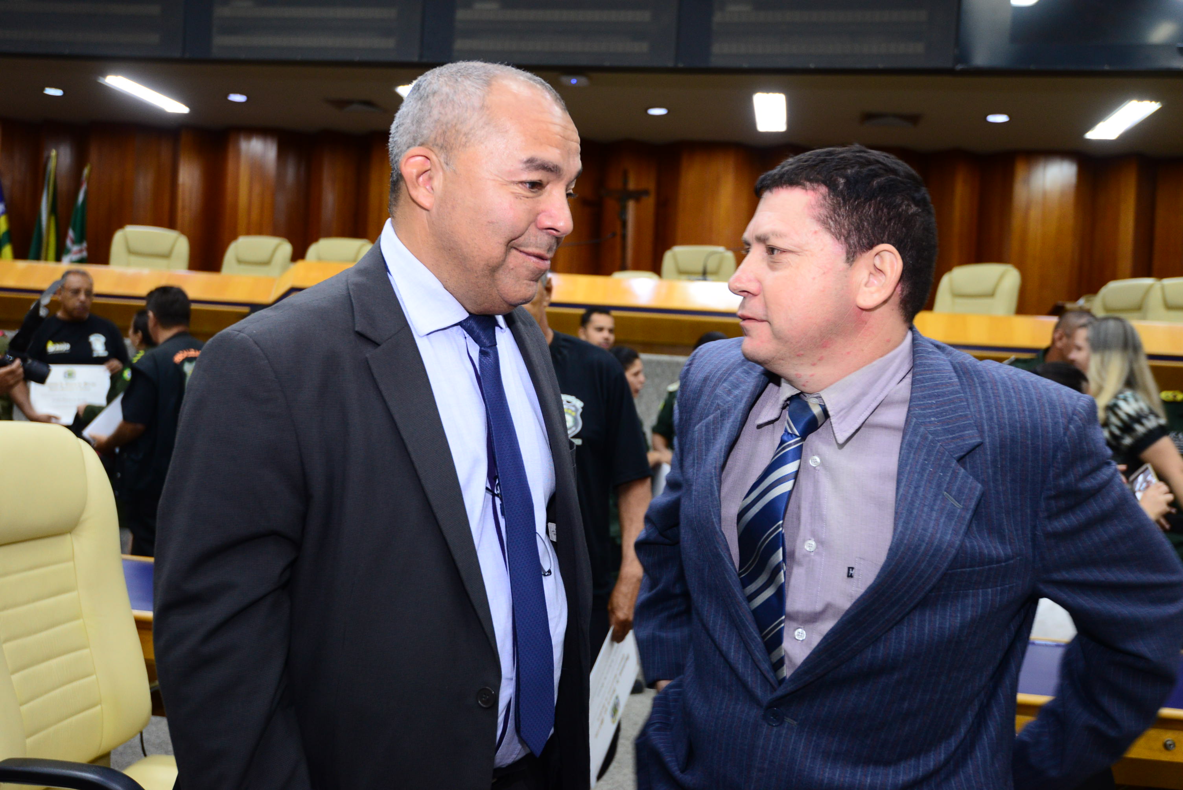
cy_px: 395
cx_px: 592
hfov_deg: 54.4
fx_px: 1151
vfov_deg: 37.9
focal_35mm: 35
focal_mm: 35
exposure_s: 1/60
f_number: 4
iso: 1600
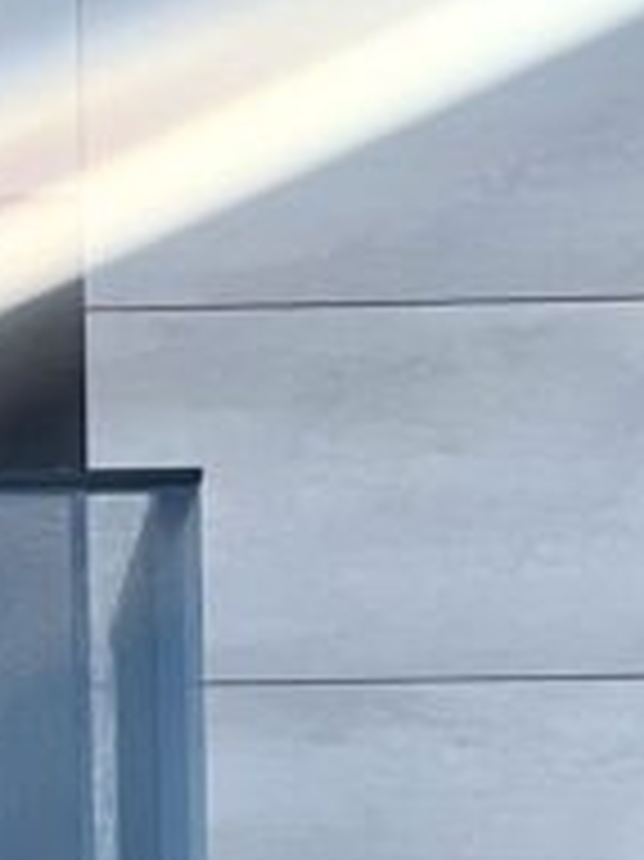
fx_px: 10256
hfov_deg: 3.5
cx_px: -896
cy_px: 1684
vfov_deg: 4.7
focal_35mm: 413
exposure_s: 1/282
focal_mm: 9
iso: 32
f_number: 2.8
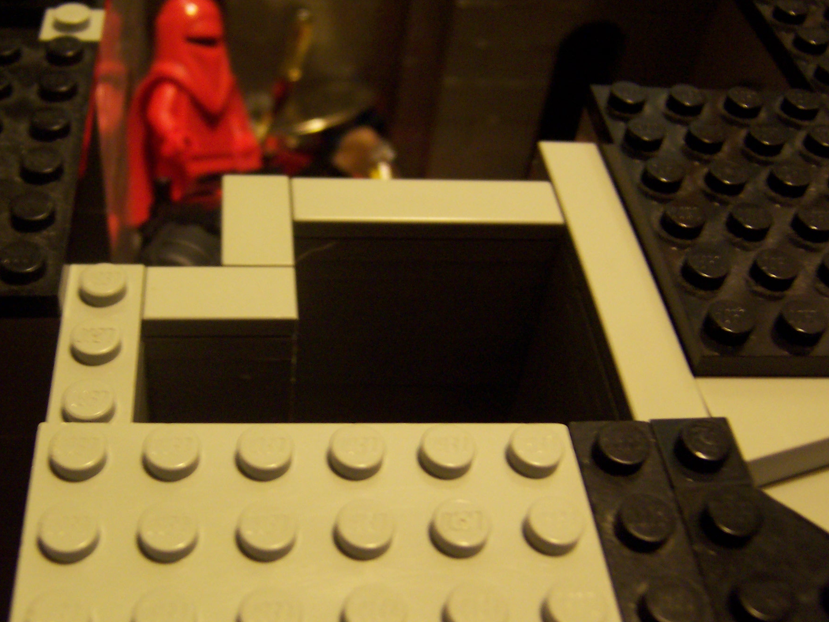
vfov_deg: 33.6
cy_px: 333
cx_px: 321
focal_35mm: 43
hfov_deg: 43.6
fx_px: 1030
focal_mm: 5.5
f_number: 2.8
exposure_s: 1/10
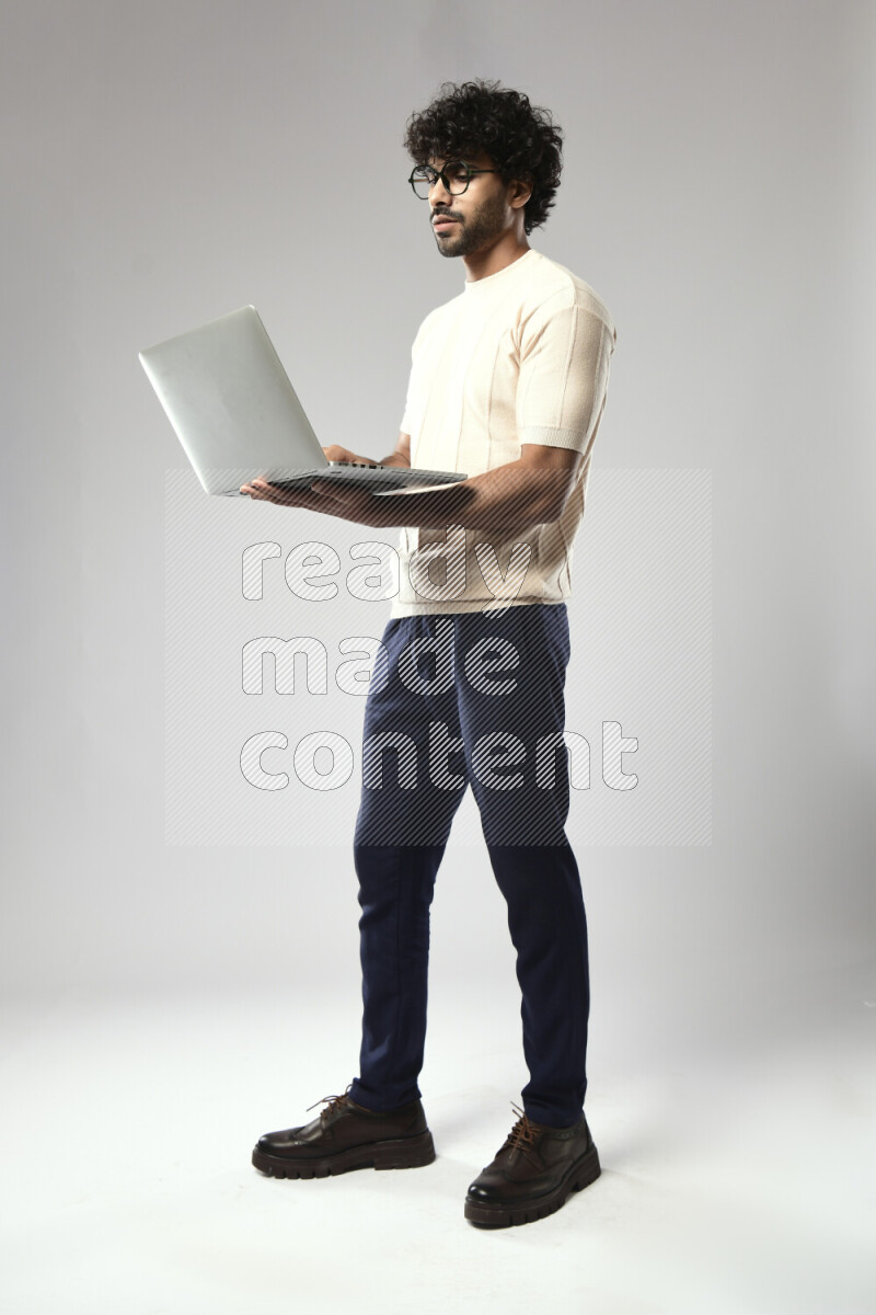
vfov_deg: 54.4
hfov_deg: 37.9
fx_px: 1277
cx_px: 438
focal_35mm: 35
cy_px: 658
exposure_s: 1/125
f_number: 5
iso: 400
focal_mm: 35
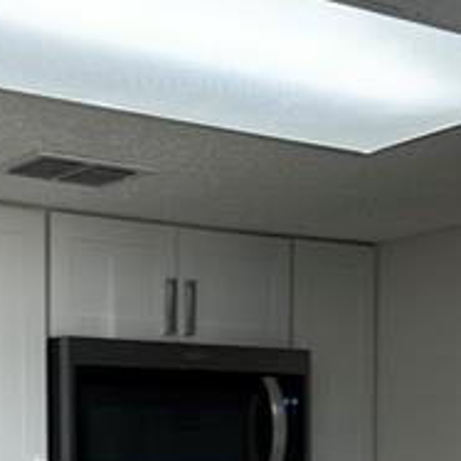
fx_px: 1311
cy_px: 572
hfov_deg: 19.6
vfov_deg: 18.7
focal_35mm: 87
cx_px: 42
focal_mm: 6.86
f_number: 1.78
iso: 100
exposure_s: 1/120
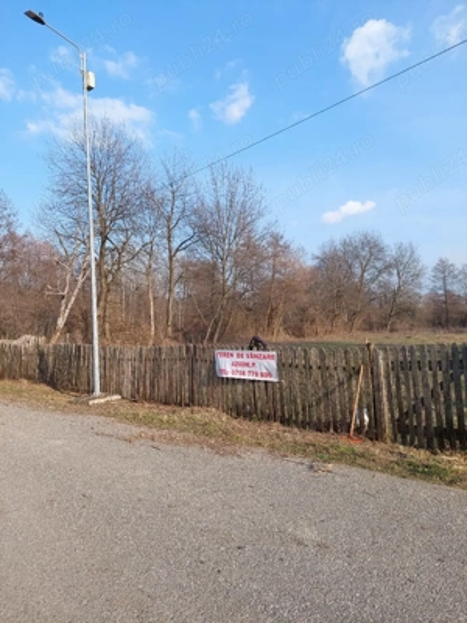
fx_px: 432
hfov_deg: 56.8
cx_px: 234
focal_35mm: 24
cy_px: 312
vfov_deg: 71.6
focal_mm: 5.23
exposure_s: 1/769
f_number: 1.8
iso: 40
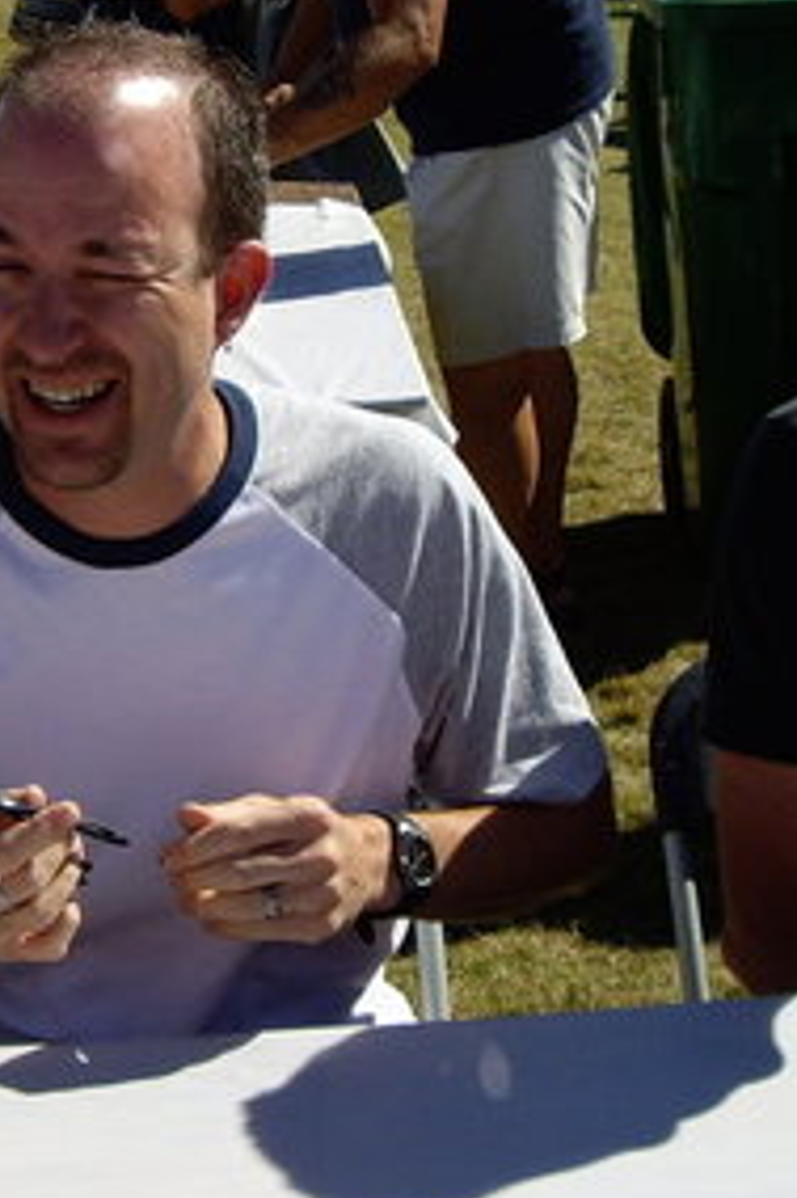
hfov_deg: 15.2
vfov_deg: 22.8
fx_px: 2959
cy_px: 447
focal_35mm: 89
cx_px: 160
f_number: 4.3
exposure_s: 1/500
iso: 50
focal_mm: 6.2
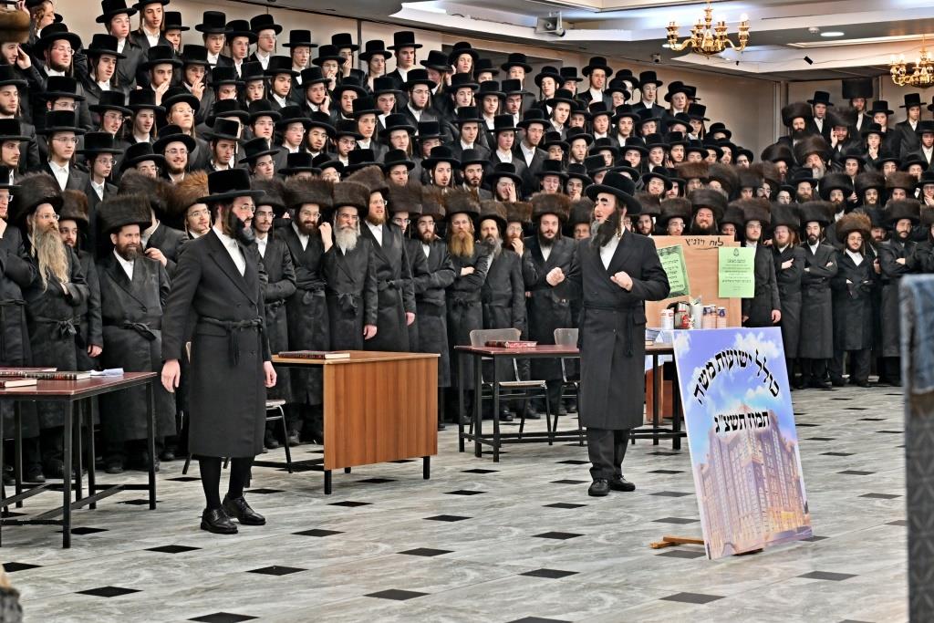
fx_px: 1868
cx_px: 467
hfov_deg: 28.1
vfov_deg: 18.9
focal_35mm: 72
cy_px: 312
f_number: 4
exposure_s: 1/200
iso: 500
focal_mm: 48
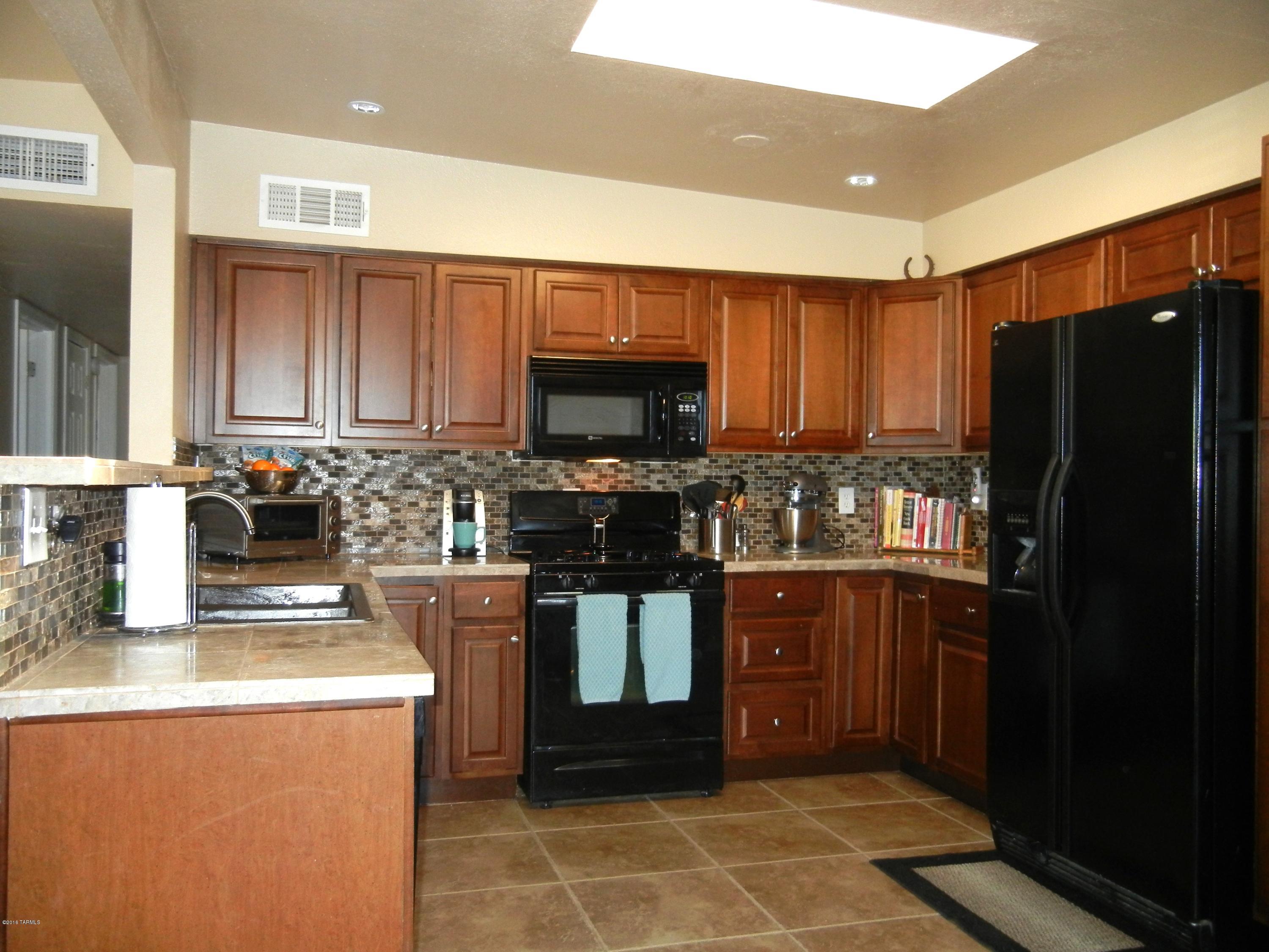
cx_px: 634
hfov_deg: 60.0
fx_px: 1100
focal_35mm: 30
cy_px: 476
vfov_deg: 46.8
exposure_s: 1/30
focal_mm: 5.4
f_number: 3.5
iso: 342
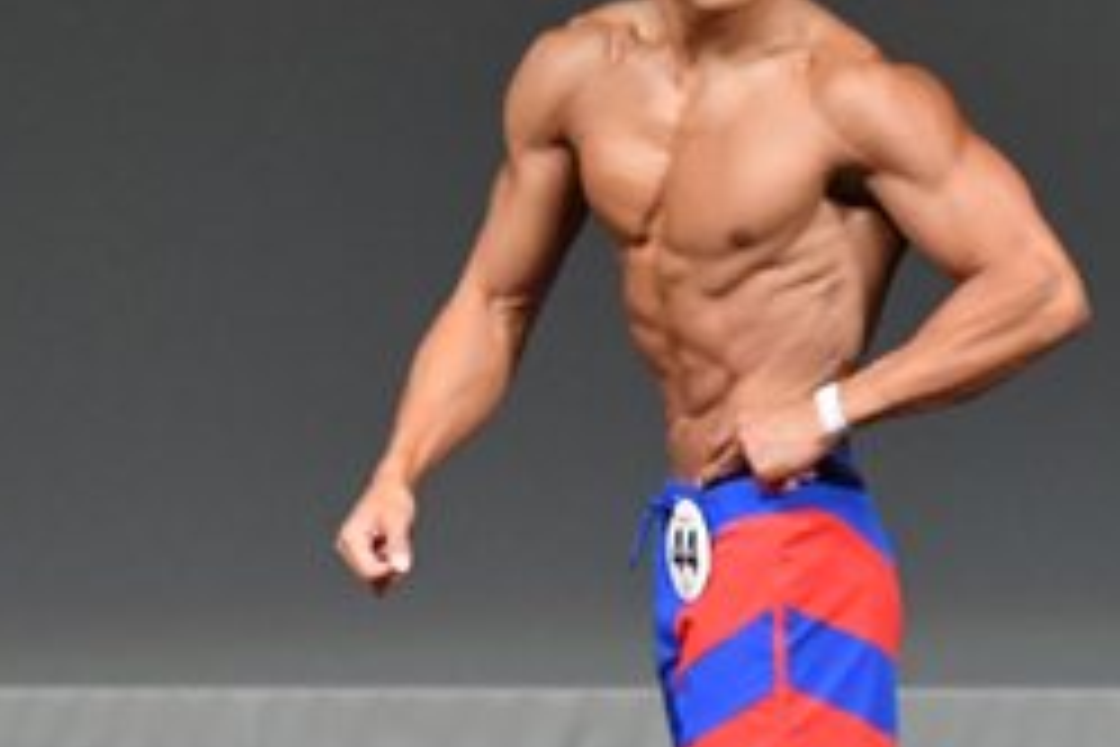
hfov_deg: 2.2
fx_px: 28993
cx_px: 897
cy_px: 576
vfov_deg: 1.5
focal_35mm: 932
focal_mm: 200
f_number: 5.6
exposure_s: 1/400
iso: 4000
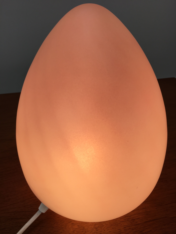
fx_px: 197
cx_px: 88
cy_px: 117
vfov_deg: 61.7
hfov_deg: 48.2
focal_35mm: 29
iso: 25
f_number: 2.2
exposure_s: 1/151
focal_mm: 4.15
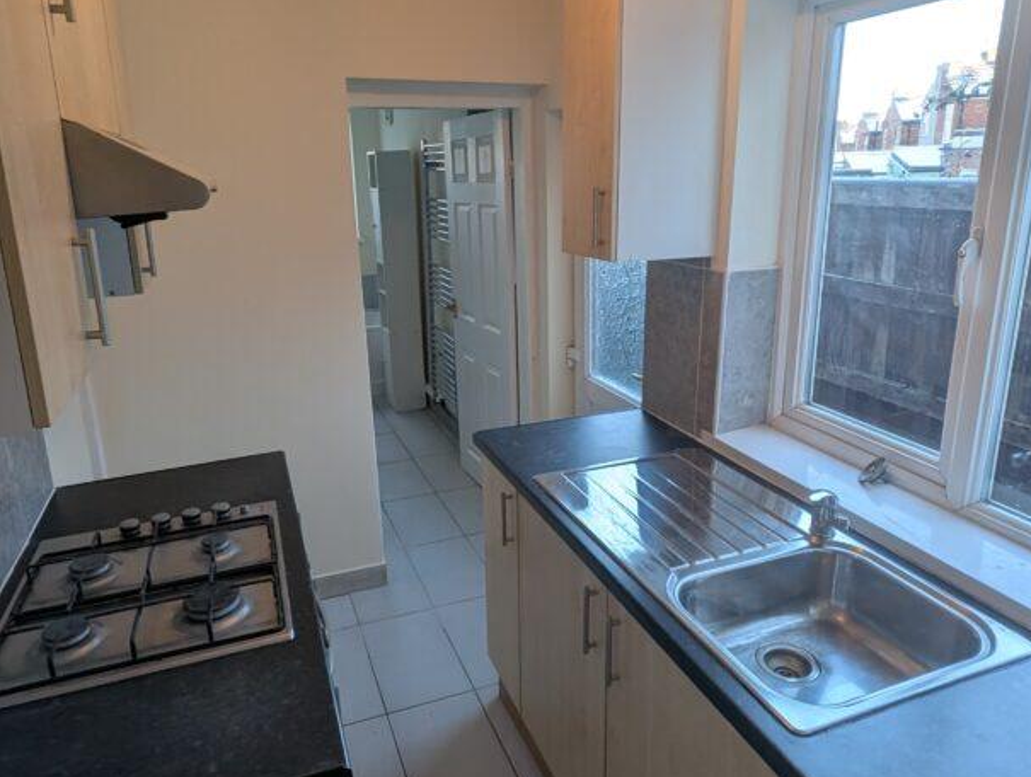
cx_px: 489
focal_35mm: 22
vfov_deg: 61.1
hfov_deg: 76.2
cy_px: 352
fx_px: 656
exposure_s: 1/56.1
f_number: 2.2
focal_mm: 1.95
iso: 60
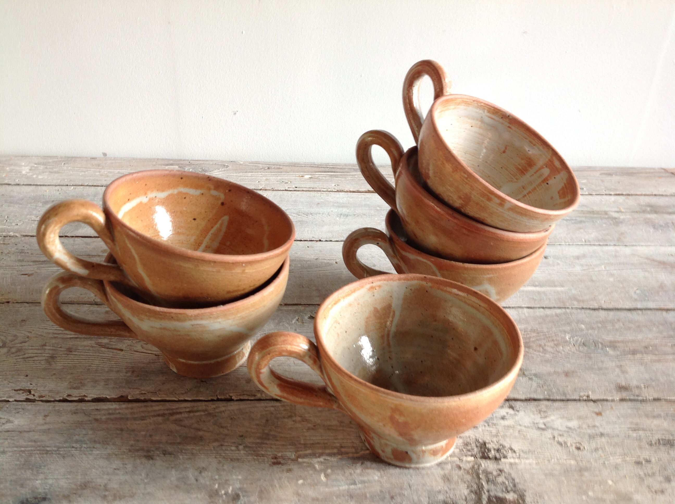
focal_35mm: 35
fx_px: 681
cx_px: 338
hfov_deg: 52.7
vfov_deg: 40.6
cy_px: 252
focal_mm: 4.28
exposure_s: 1/17
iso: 50
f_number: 2.4
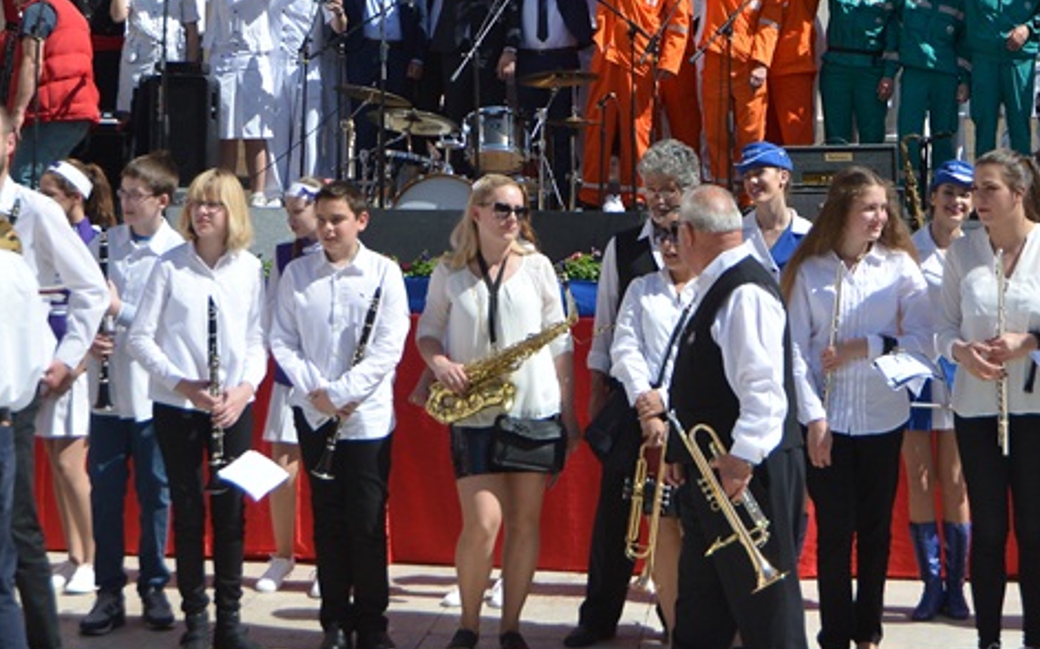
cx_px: 490
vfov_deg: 16.4
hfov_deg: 26.5
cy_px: 30
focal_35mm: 78
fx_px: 2210
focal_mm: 40
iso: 400
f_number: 6.3
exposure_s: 1/2500
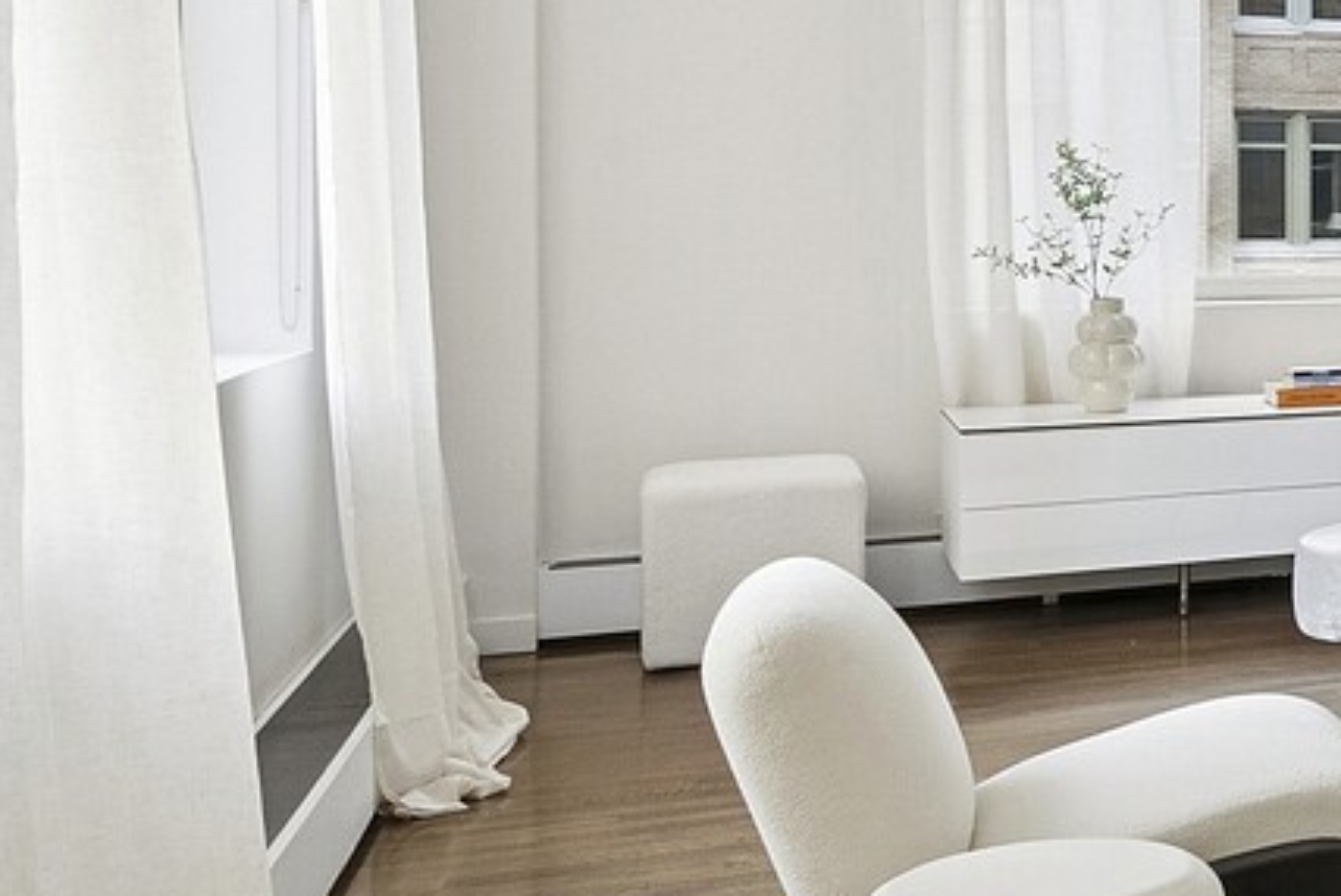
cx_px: 2107
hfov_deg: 25.1
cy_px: 254
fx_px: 2087
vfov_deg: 24.0
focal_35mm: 56
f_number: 14
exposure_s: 1/50
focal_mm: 16
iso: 1600
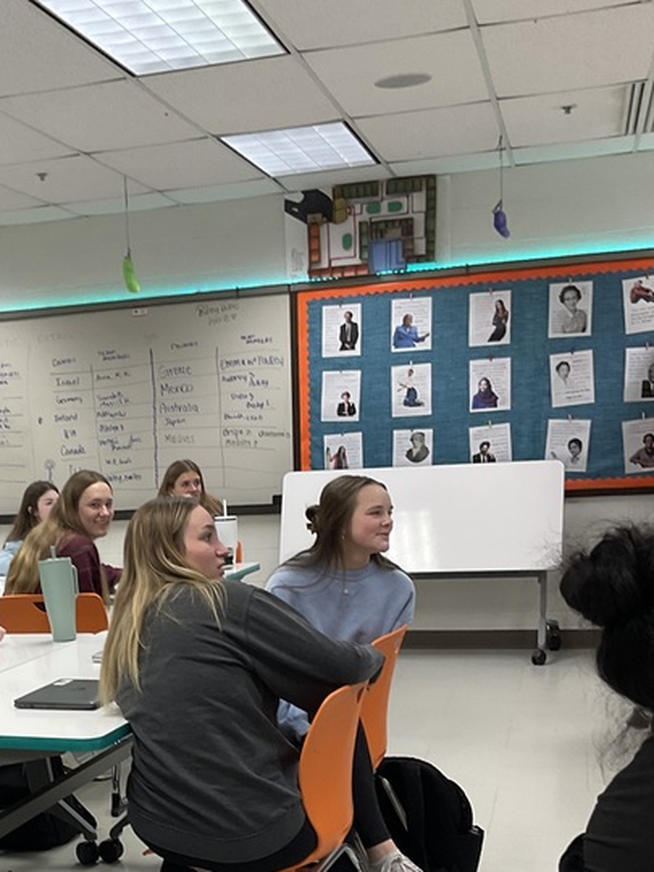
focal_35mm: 55
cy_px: 741
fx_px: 1385
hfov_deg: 25.8
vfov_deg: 33.5
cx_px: 78
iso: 50
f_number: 1.8
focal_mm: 3
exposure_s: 1/60
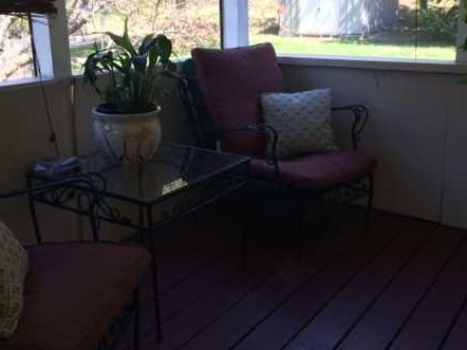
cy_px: 121
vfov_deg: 34.0
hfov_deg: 44.8
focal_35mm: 42
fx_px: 566
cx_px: 248
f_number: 2.2
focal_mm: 4.15
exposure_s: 1/120
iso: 64
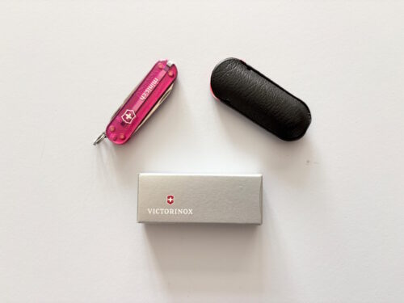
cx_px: 202
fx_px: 303
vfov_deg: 53.1
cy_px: 152
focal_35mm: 26
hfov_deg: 67.3
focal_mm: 5.96
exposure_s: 1/60
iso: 200
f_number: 1.6
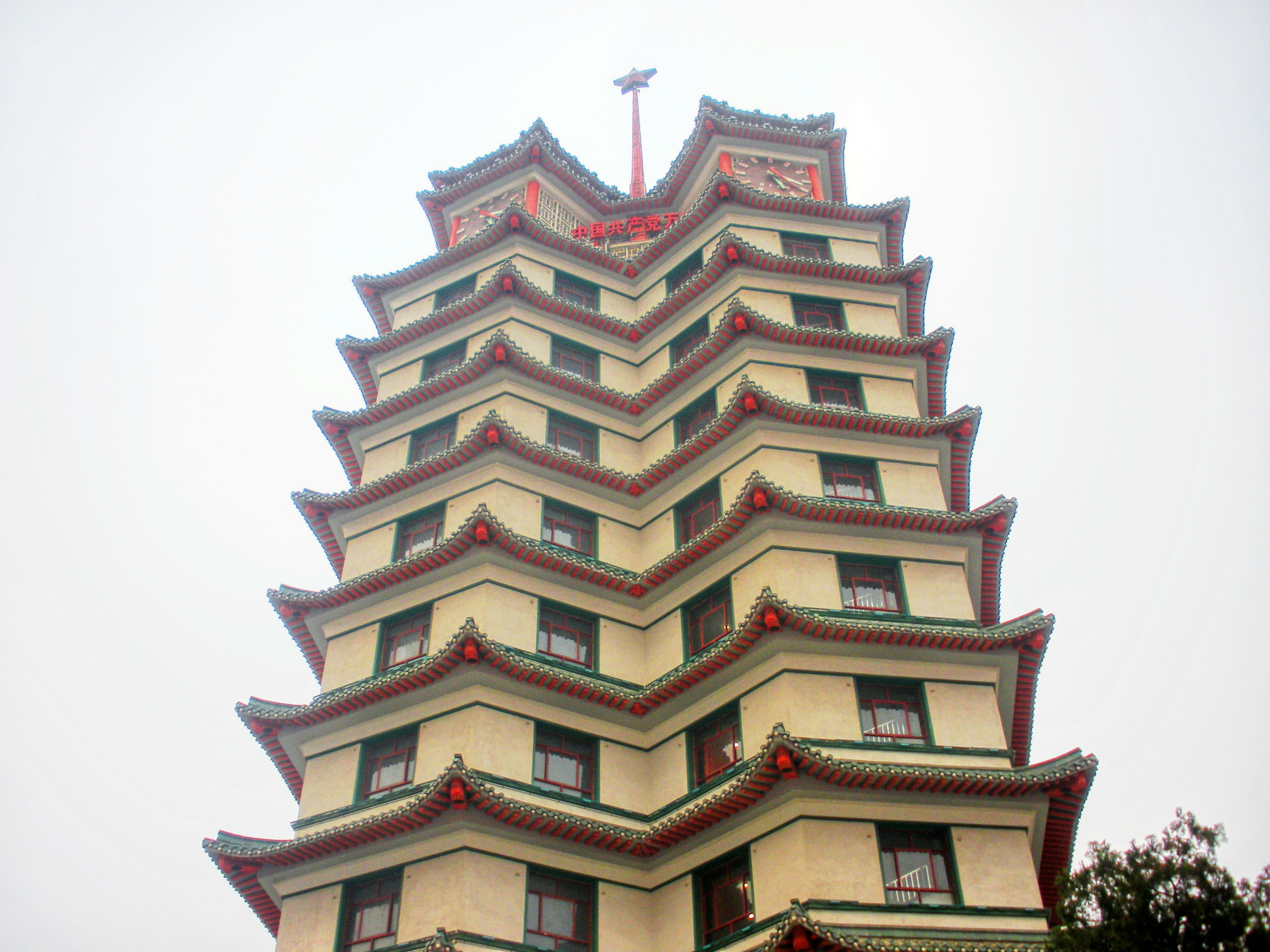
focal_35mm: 35
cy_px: 476
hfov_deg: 52.6
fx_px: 1284
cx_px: 635
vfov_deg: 40.7
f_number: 3.5
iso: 64
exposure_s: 1/111
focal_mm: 6.3
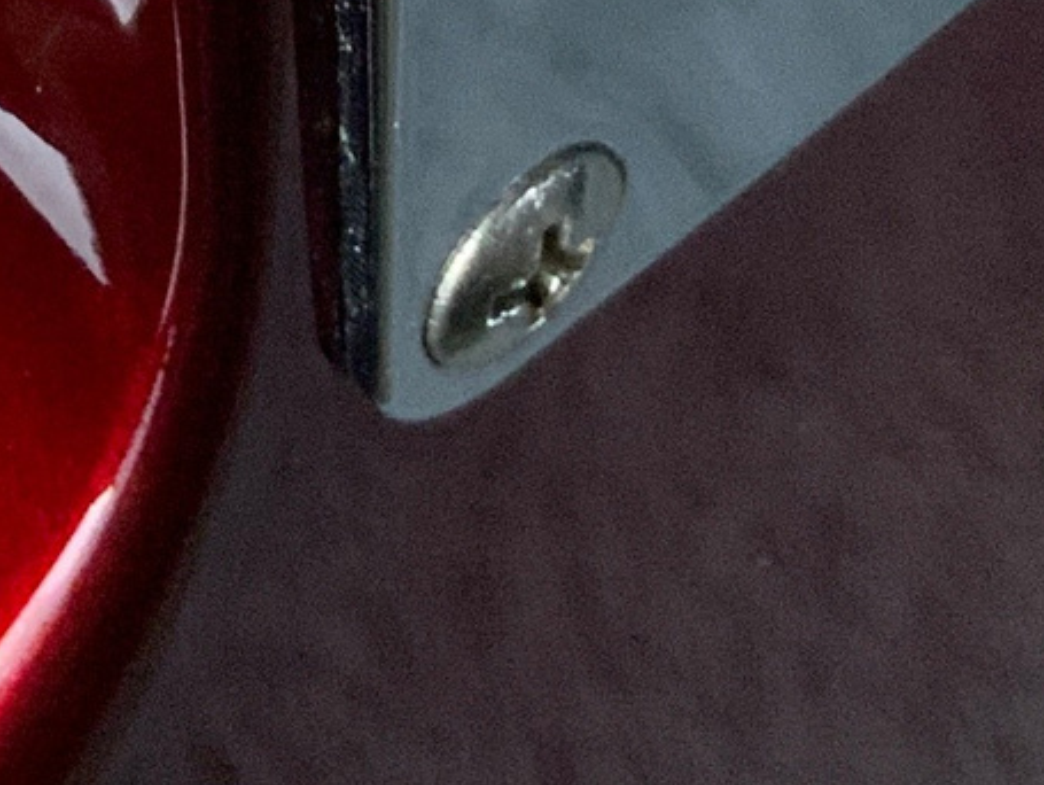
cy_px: -1044
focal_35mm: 163
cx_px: 179
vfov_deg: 8.4
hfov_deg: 12.1
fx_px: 4920
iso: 64
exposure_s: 1/61
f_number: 1.8
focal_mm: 3
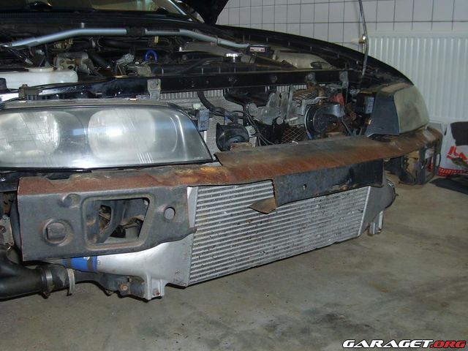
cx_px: 234
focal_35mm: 43
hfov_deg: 43.9
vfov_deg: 33.6
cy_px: 176
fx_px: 581
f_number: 3
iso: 100
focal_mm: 7.2
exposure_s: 1/45
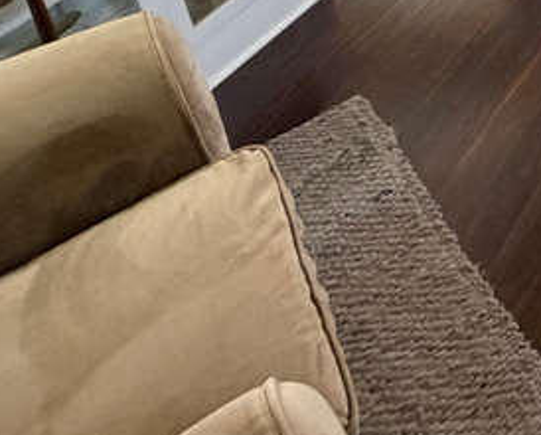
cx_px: 916
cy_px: -279
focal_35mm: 51
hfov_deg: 23.6
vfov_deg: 22.3
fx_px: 818
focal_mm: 2.22
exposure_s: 1/60
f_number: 2.2
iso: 320
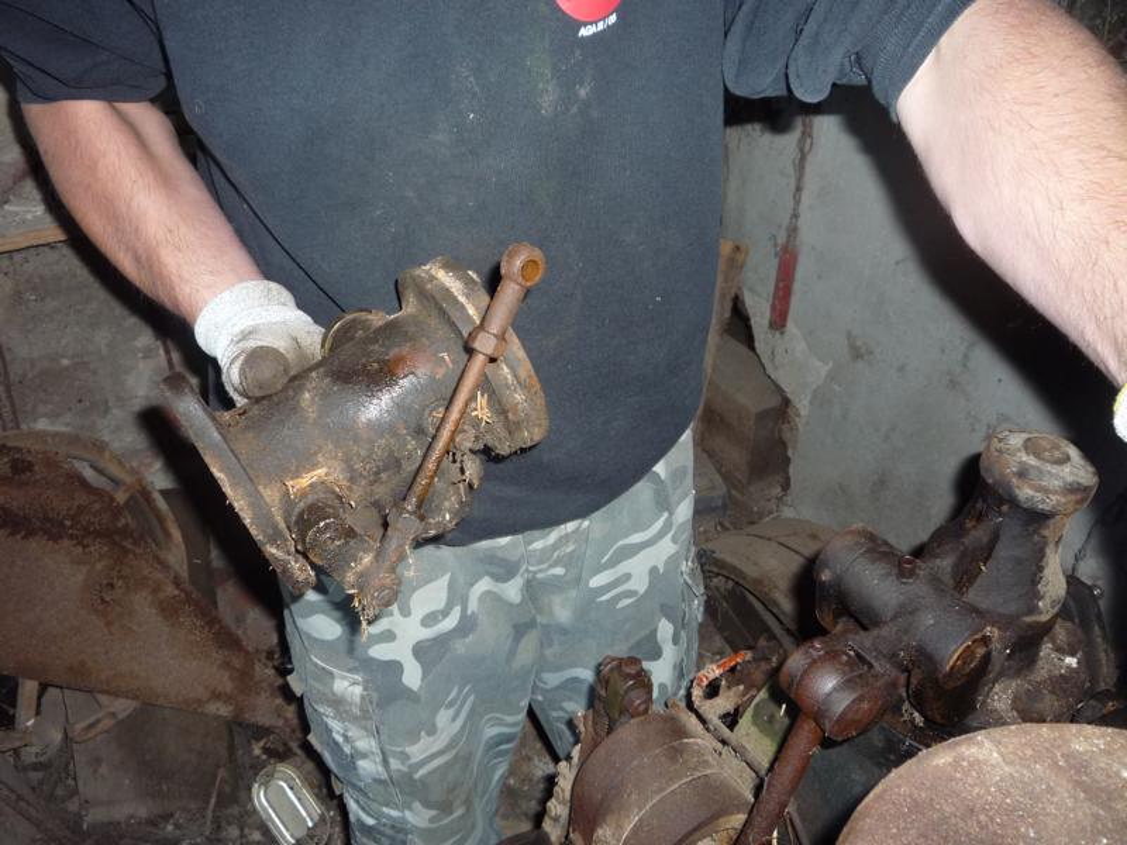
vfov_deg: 46.8
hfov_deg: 60.0
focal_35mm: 30
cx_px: 564
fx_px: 977
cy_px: 422
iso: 125
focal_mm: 5.2
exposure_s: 1/30
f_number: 3.3
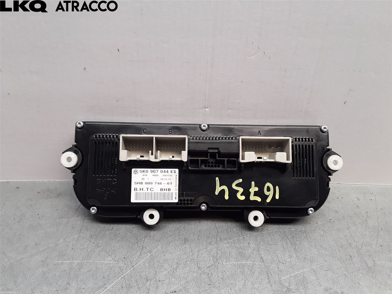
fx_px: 317
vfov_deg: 49.7
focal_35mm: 28
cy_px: 147
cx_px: 196
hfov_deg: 63.4
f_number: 1.9
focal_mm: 2.91
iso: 40
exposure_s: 1/50
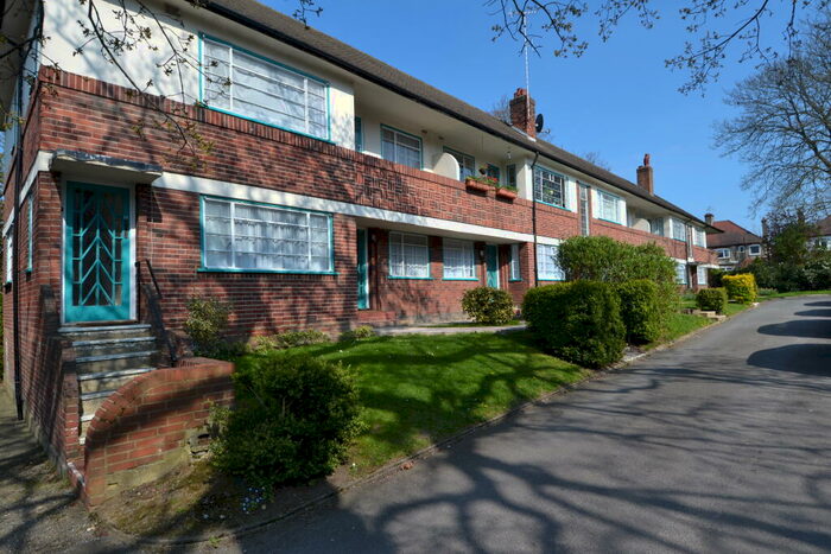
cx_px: 416
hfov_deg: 90.0
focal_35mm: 18
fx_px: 416
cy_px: 277
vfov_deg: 67.4
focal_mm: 12
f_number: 8
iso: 100
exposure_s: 1/250
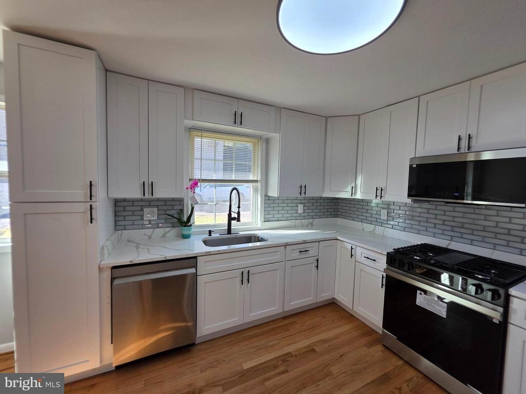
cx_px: 263
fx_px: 198
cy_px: 197
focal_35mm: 13
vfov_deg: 89.9
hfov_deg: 106.2
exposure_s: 1/120
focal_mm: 2.2
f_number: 1.9
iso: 50
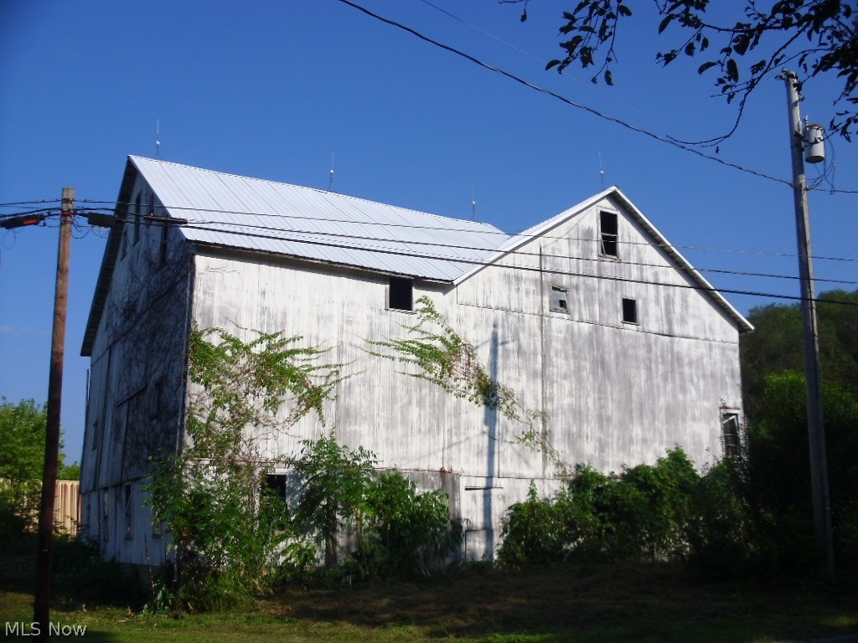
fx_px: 942
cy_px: 322
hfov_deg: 49.0
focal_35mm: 38
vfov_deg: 37.7
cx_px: 429
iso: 80
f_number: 10
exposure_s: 1/165
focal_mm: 6.81
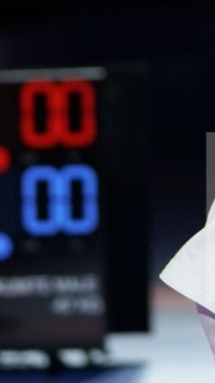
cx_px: 294
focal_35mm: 466
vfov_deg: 4.6
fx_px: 4724
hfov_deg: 2.6
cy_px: -115
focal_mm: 101
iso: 1250
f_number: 2.8
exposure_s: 1/1000
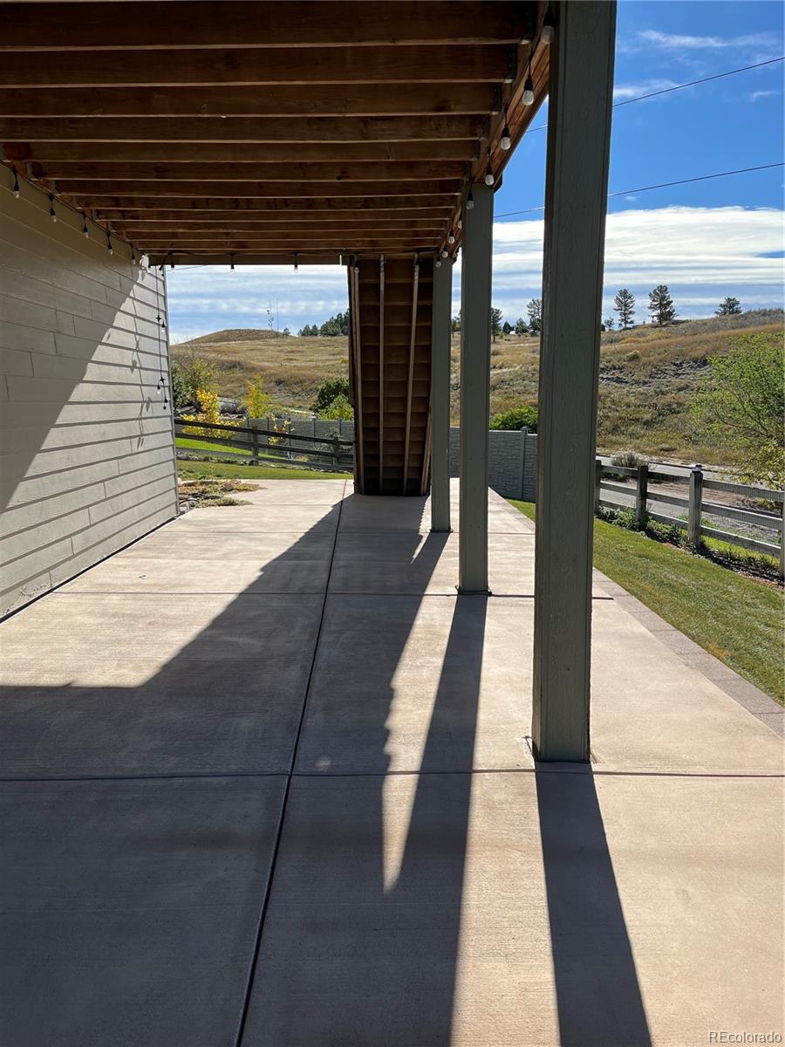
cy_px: 524
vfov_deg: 67.3
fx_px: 786
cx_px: 392
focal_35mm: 26
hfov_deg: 53.1
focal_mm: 5.1
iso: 50
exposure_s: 1/3413
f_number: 1.6
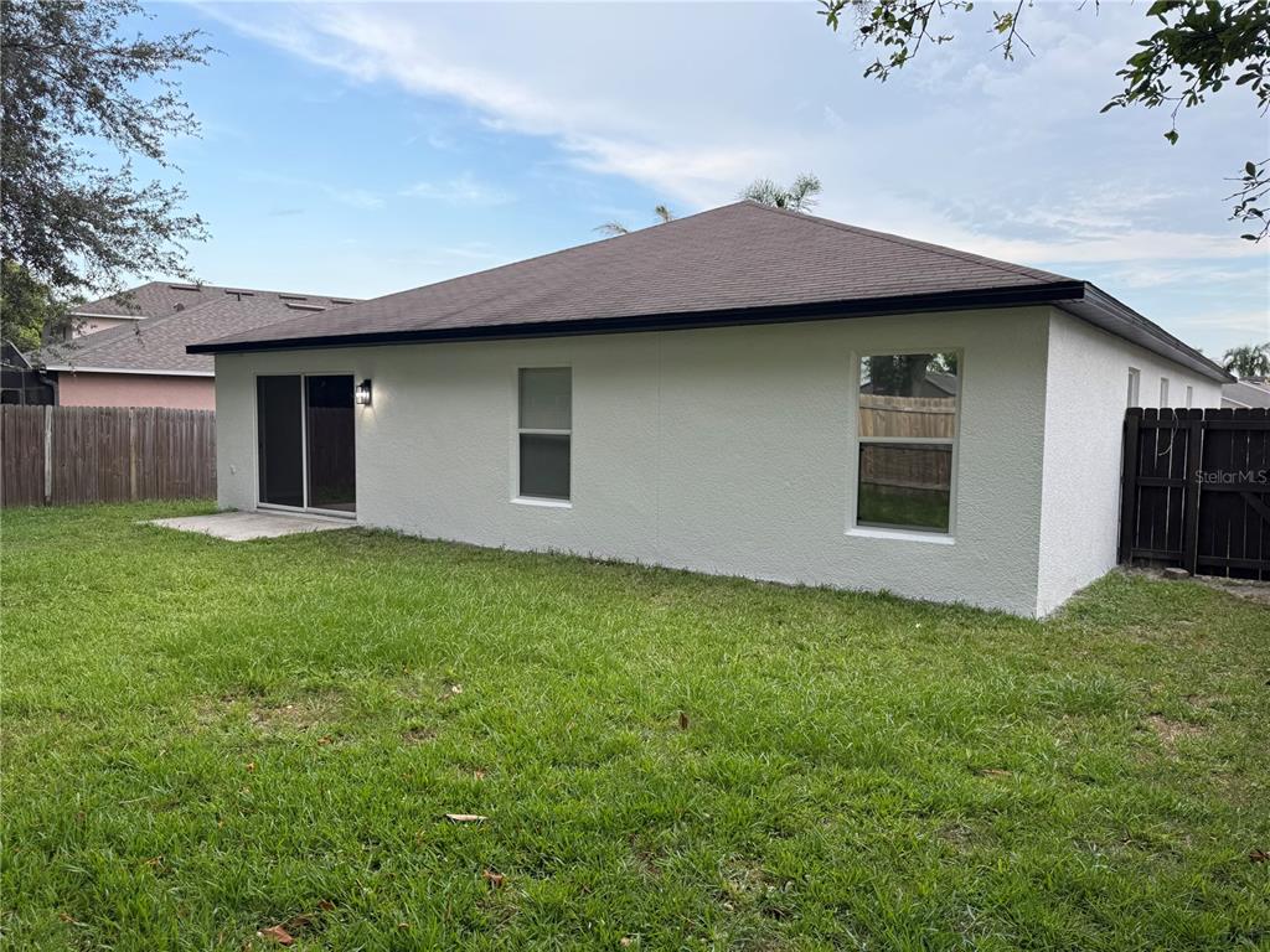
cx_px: 635
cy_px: 476
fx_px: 881
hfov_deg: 71.6
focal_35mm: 24
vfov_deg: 56.8
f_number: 1.78
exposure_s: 1/450
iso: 80
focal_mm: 6.76
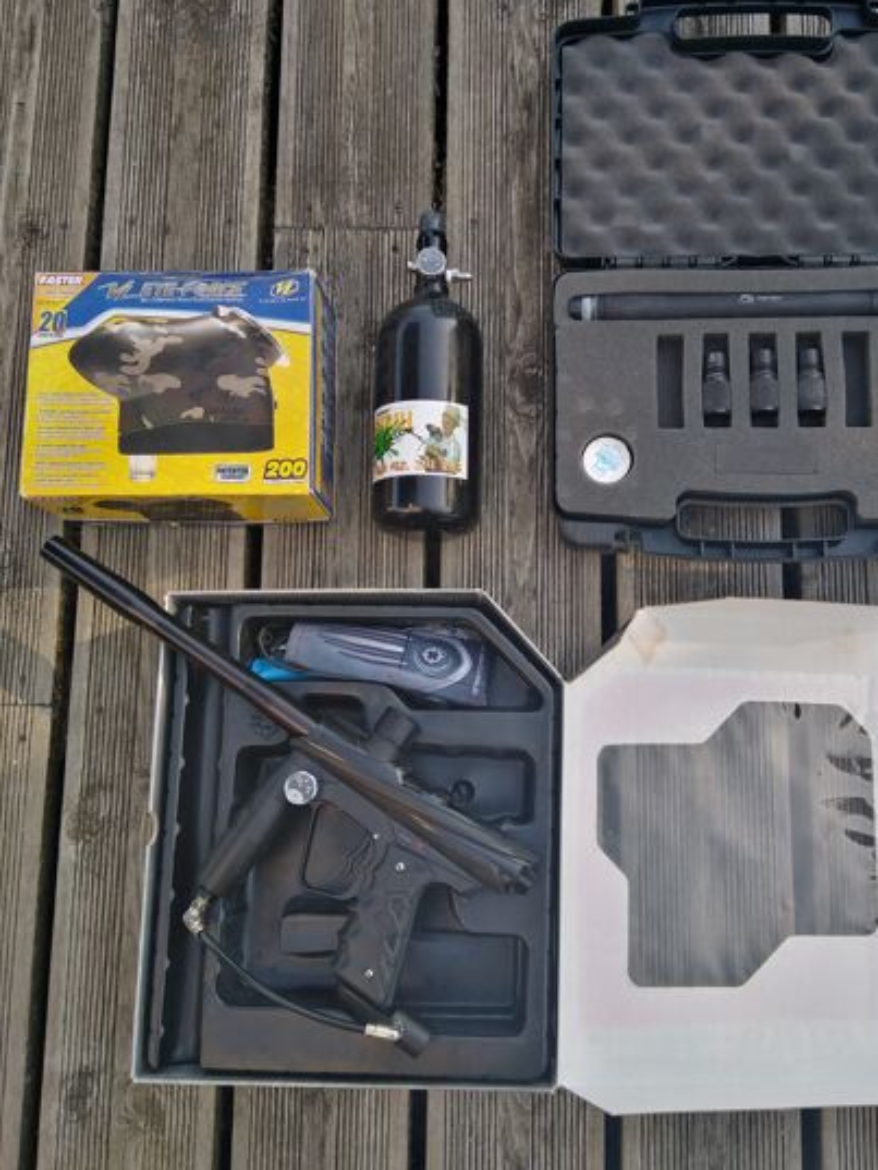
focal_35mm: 31
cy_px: 584
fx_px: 1048
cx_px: 516
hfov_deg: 45.3
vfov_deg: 58.3
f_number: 1.8
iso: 100
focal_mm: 3.59
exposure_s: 1/208
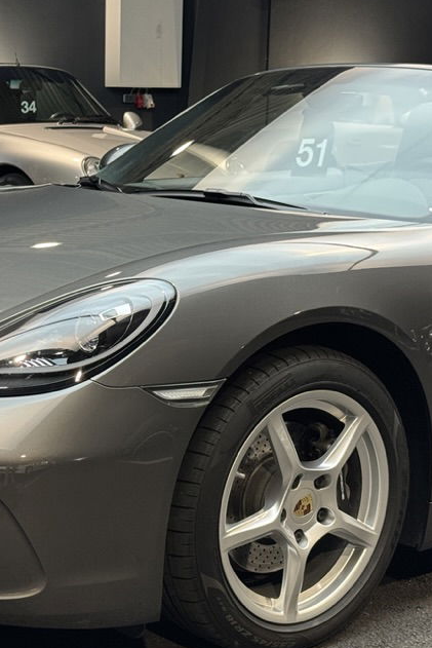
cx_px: 115
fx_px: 1457
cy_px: 383
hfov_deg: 16.8
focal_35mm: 81
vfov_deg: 25.0
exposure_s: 1/50
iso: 125
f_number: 1.78
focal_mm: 6.76
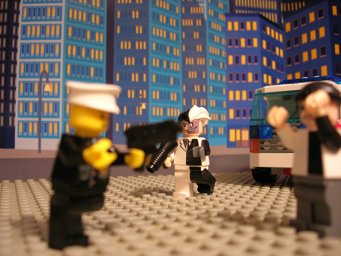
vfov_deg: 37.7
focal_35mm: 38
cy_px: 128
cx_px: 170
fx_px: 374
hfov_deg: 49.0
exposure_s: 1/3.9
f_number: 2.8
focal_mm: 7.8
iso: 67
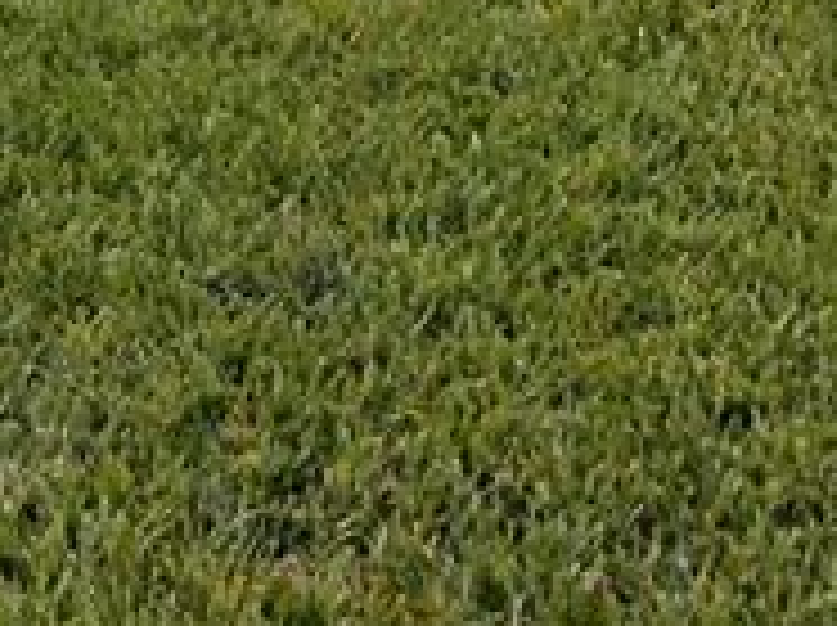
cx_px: -729
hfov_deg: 11.4
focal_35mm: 160
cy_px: -1081
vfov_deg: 8.2
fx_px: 3864
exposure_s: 1/3322
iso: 20
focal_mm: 3
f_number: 1.8
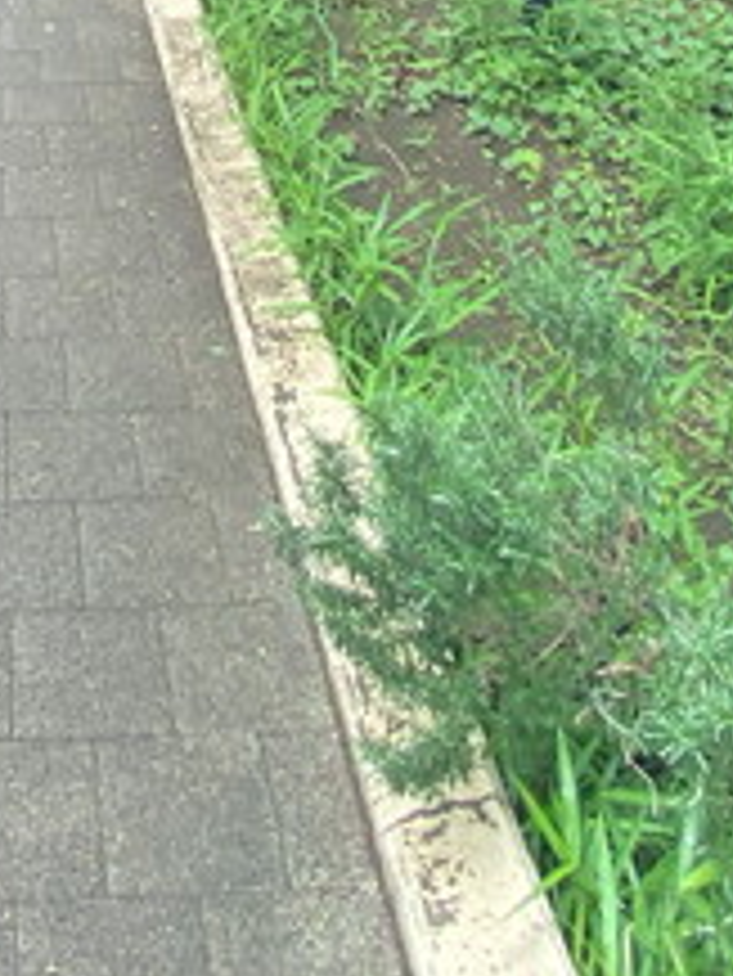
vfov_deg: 24.8
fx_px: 1354
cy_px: -634
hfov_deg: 28.3
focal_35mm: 48
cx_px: -13
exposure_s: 1/122
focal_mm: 1.54
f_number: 2.4
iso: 50
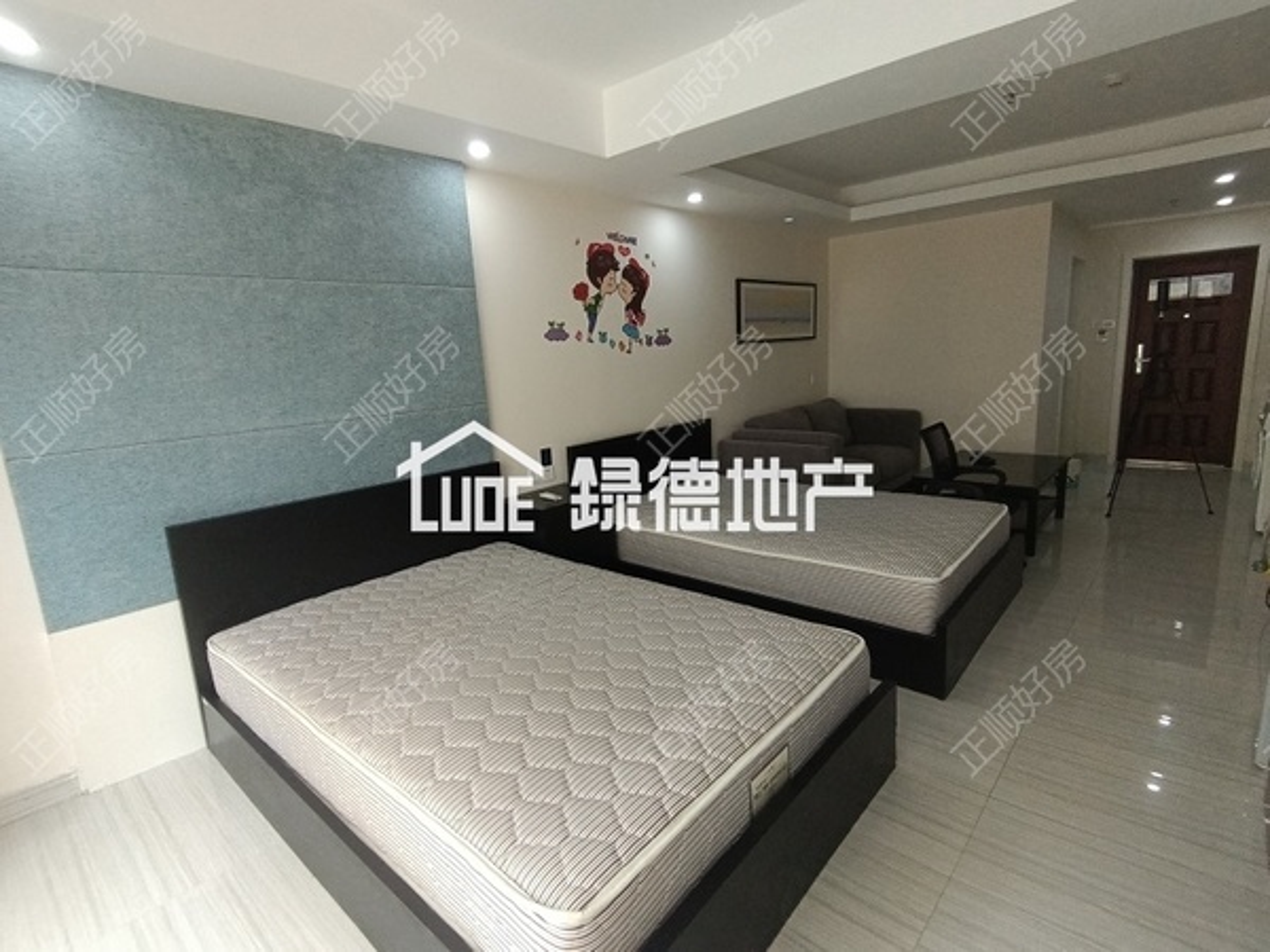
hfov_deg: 91.0
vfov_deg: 74.7
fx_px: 624
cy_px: 476
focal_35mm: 17
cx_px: 635
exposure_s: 1/33.3
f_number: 2.4
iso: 241
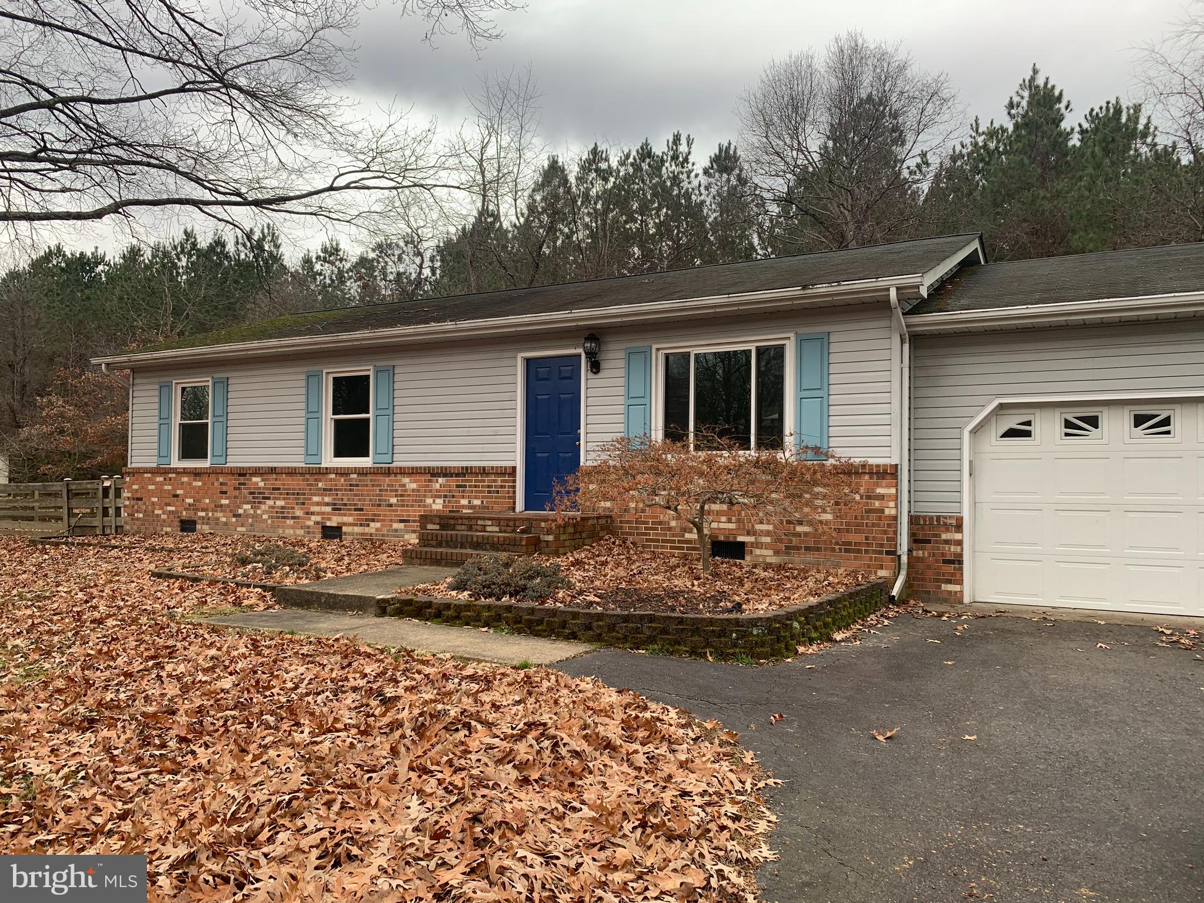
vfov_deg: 53.1
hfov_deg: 67.3
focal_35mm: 26
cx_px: 602
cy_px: 452
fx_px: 904
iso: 25
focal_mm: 4.25
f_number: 1.8
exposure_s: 1/158
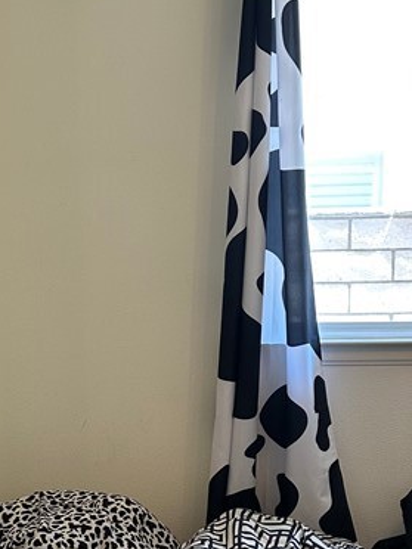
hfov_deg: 22.2
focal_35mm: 66
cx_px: 152
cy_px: 434
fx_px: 1047
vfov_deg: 28.8
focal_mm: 6.86
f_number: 1.78
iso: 125
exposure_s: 1/120
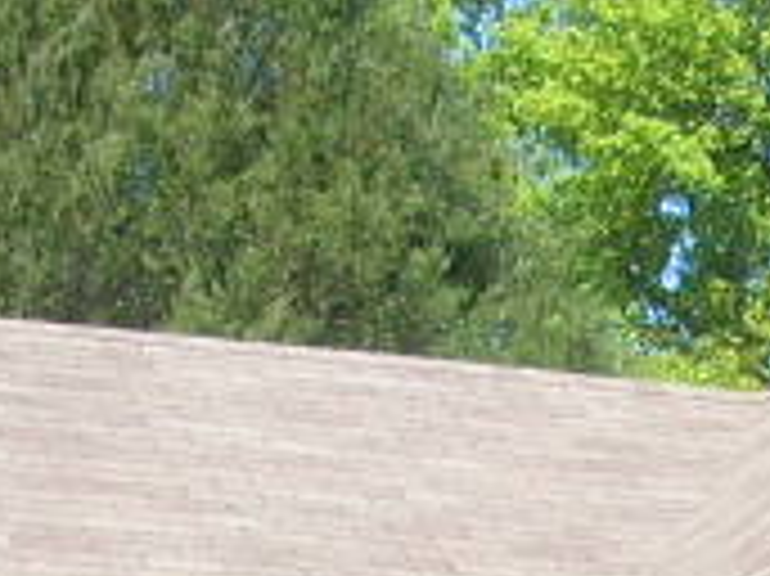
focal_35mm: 210
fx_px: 4668
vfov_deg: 6.7
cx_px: 1054
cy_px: 1364
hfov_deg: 9.2
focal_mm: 5.8
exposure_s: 1/382
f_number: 2.8
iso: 50
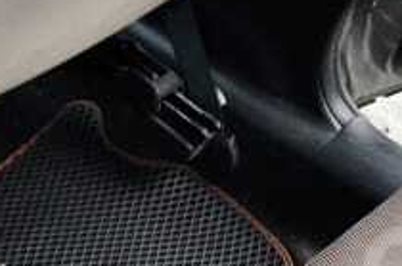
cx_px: -117
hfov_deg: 15.5
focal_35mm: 126
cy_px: 449
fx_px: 1404
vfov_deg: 10.3
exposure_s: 1/30
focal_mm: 22
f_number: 3.8
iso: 3200
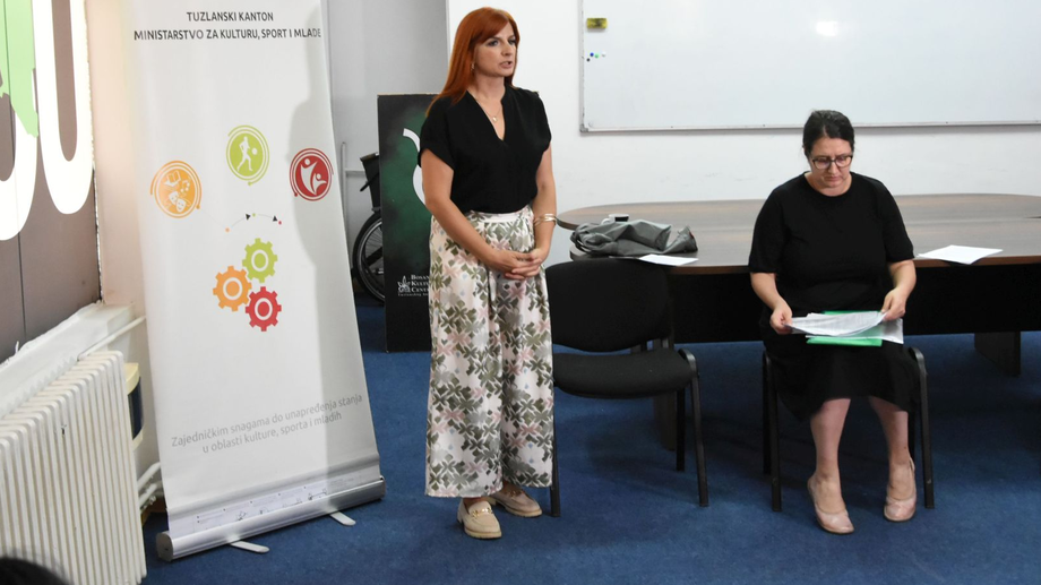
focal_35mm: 56
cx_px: 566
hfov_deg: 37.2
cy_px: 209
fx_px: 1545
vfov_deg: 21.4
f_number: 6.3
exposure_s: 1/100
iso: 4000
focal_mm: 32
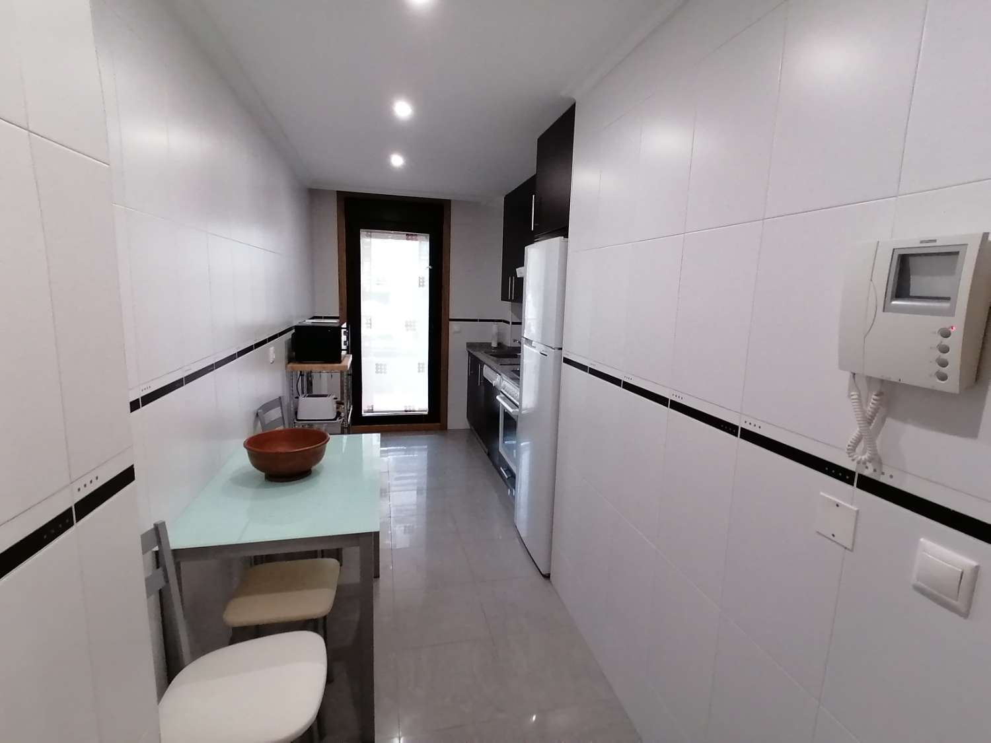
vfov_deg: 74.7
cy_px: 372
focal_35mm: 17
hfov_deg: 91.0
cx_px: 496
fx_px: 487
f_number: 2.4
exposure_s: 1/33.3
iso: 200
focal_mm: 2.84
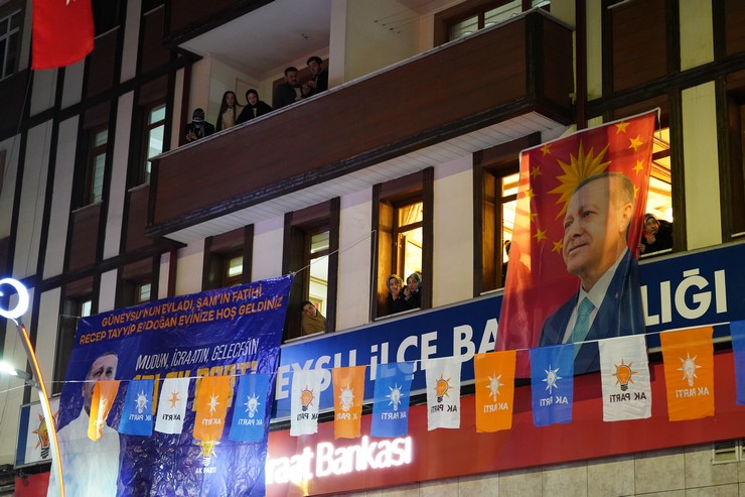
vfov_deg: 19.4
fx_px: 1448
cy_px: 248
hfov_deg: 28.8
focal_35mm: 70
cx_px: 372
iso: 6400
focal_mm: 70
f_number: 2.8
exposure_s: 1/80
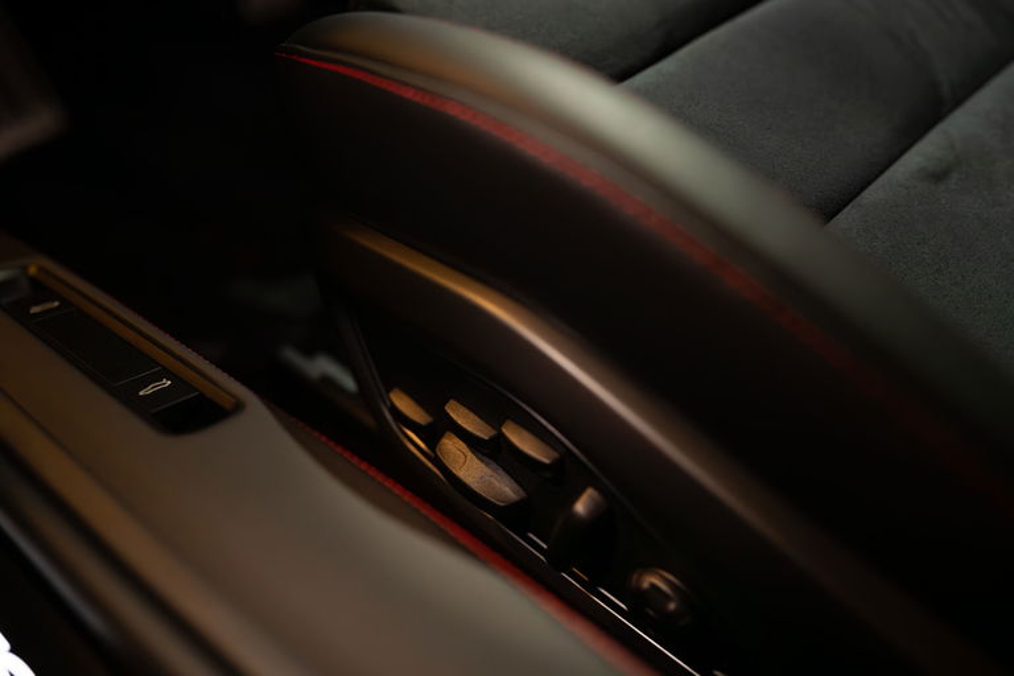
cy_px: 338
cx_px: 507
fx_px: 986
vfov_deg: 37.9
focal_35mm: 35
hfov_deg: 54.4
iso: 2000
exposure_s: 1/160
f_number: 2.2
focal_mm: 35
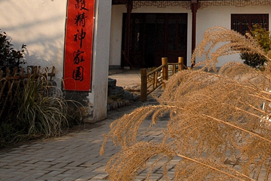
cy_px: -32
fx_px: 926
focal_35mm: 123
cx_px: 233
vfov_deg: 11.0
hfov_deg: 16.5
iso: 200
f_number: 10
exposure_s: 1/400
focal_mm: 32
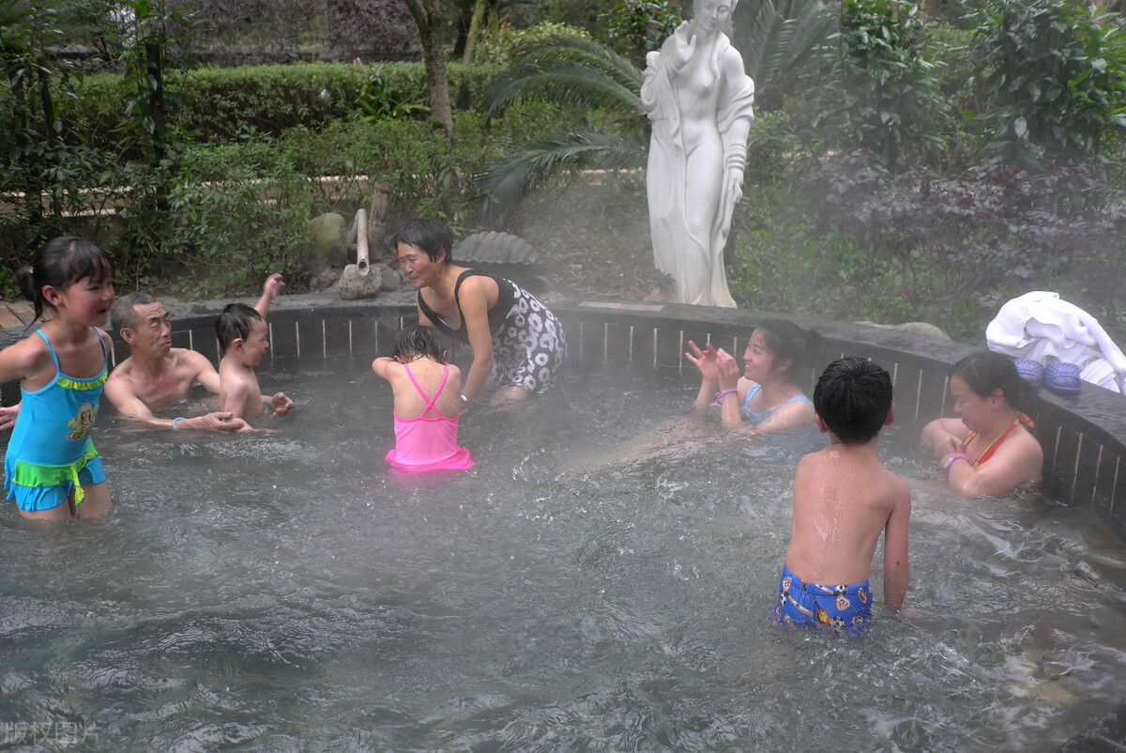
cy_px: 376
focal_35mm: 36
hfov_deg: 53.1
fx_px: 1127
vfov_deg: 36.9
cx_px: 563
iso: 100
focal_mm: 24
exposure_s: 1/80
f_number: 2.8
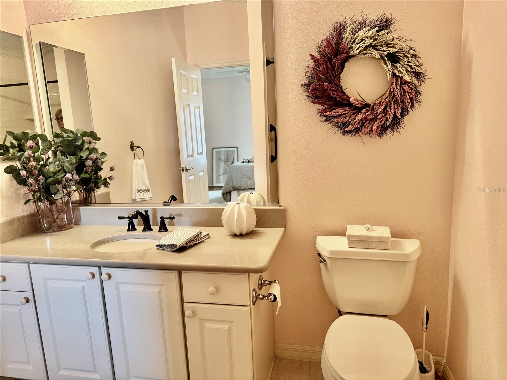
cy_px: 190
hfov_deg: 71.6
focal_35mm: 24
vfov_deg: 56.8
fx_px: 352
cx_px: 254
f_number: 1.78
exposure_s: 1/60
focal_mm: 6.76
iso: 160
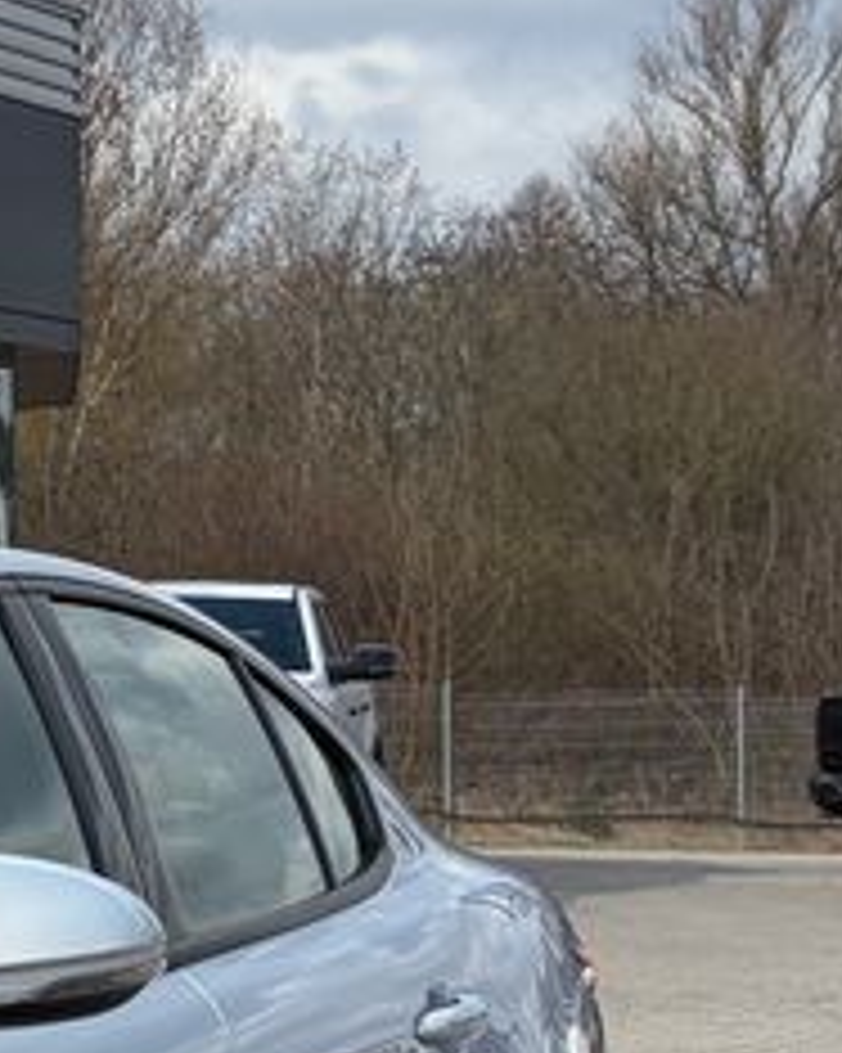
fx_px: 4052
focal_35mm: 130
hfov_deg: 10.7
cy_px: 904
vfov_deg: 14.7
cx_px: -914
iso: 64
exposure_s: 1/4329
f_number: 1.6
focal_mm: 5.96
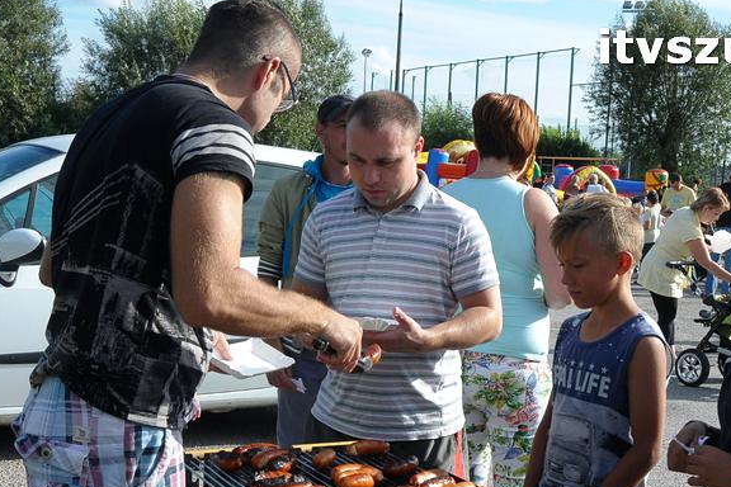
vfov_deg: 22.6
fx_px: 1213
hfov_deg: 33.5
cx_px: 405
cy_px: 346
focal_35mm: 60
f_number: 13
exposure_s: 1/640
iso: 800
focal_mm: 27
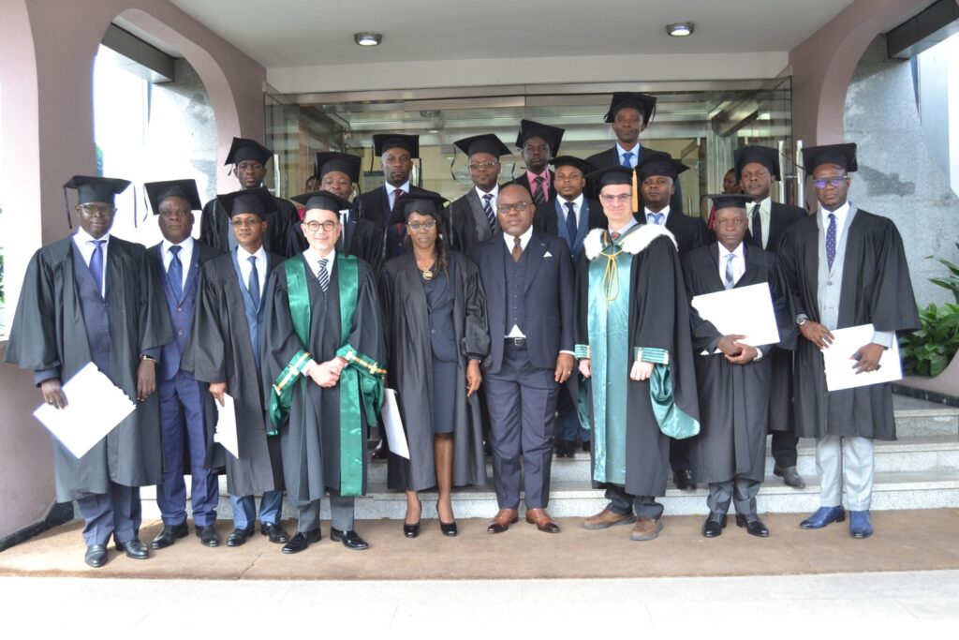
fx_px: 919
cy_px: 320
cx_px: 480
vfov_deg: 38.4
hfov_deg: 55.1
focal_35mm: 34
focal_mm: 23
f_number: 5
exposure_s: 1/100
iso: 400
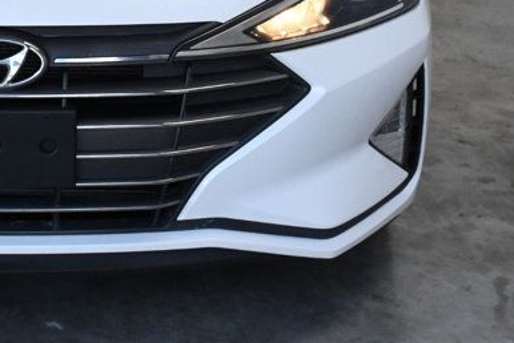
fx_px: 1515
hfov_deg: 18.8
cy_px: -65
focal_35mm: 106
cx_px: 8
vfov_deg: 12.6
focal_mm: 27
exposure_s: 1/500
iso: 2500
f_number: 11
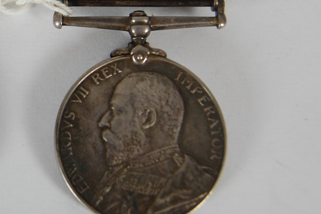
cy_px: 5
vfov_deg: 13.1
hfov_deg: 19.4
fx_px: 918
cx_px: 18
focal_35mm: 103
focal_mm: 28
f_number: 5.6
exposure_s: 1/60
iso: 400
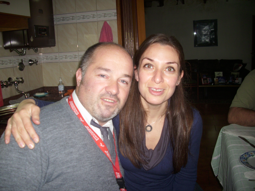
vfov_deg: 45.4
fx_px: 228
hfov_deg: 58.4
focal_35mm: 31
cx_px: 128
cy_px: 96
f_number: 2.8
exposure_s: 1/30
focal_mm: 6.2
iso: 50
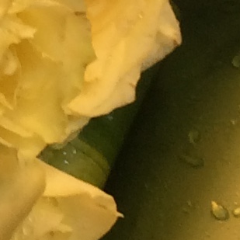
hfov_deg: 5.7
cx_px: -671
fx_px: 2126
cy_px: -217
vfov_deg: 6.3
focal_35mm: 271
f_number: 2.2
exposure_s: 1/50
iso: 50
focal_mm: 4.15
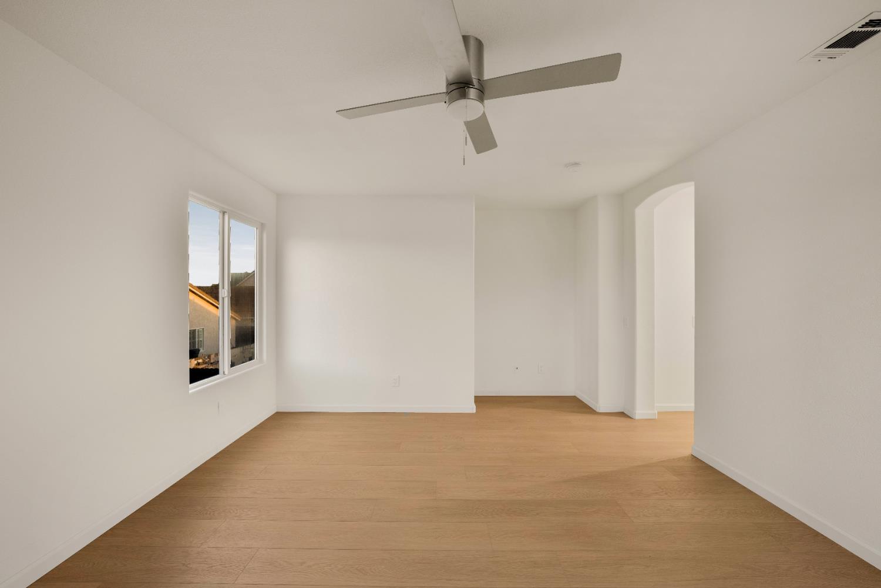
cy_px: 294
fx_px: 367
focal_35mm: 15
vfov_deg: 77.3
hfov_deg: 100.4
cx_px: 440
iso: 500
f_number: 7.1
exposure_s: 1/2.5
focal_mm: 15
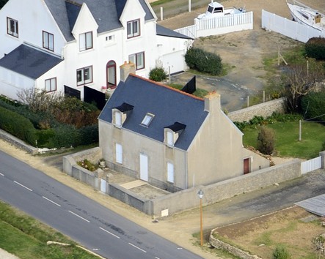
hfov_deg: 2.9
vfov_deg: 2.3
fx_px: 6519
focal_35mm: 678
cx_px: 356
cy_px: 503
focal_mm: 200
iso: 400
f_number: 5.6
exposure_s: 1/800
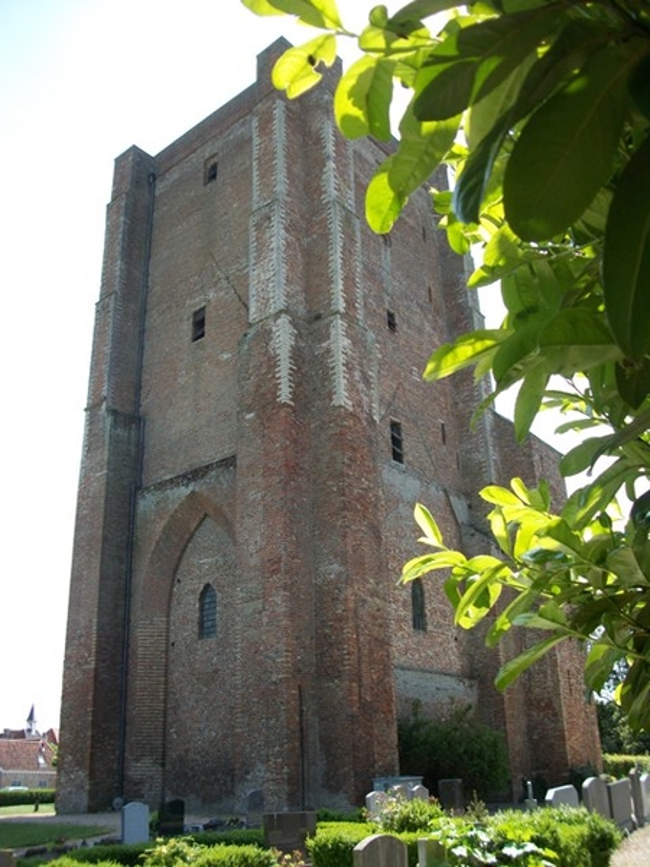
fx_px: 801
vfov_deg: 56.8
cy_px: 434
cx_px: 325
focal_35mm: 32
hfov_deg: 44.2
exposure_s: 1/500
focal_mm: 5.7
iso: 80
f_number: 2.9
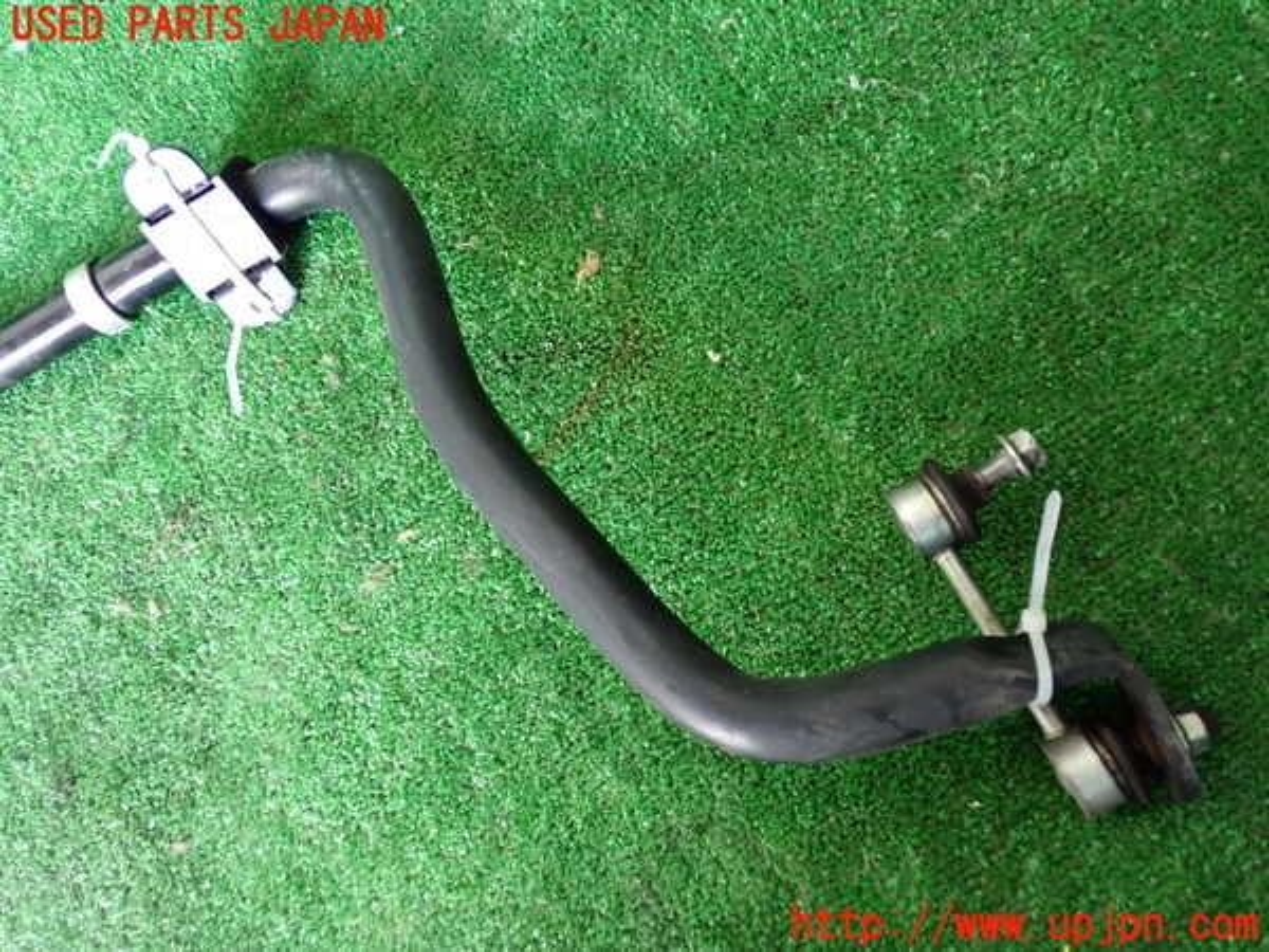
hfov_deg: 60.0
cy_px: 476
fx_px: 1100
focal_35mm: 30
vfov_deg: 46.8
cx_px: 634
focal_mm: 5.4
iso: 1250
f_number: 2.3
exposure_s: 1/80
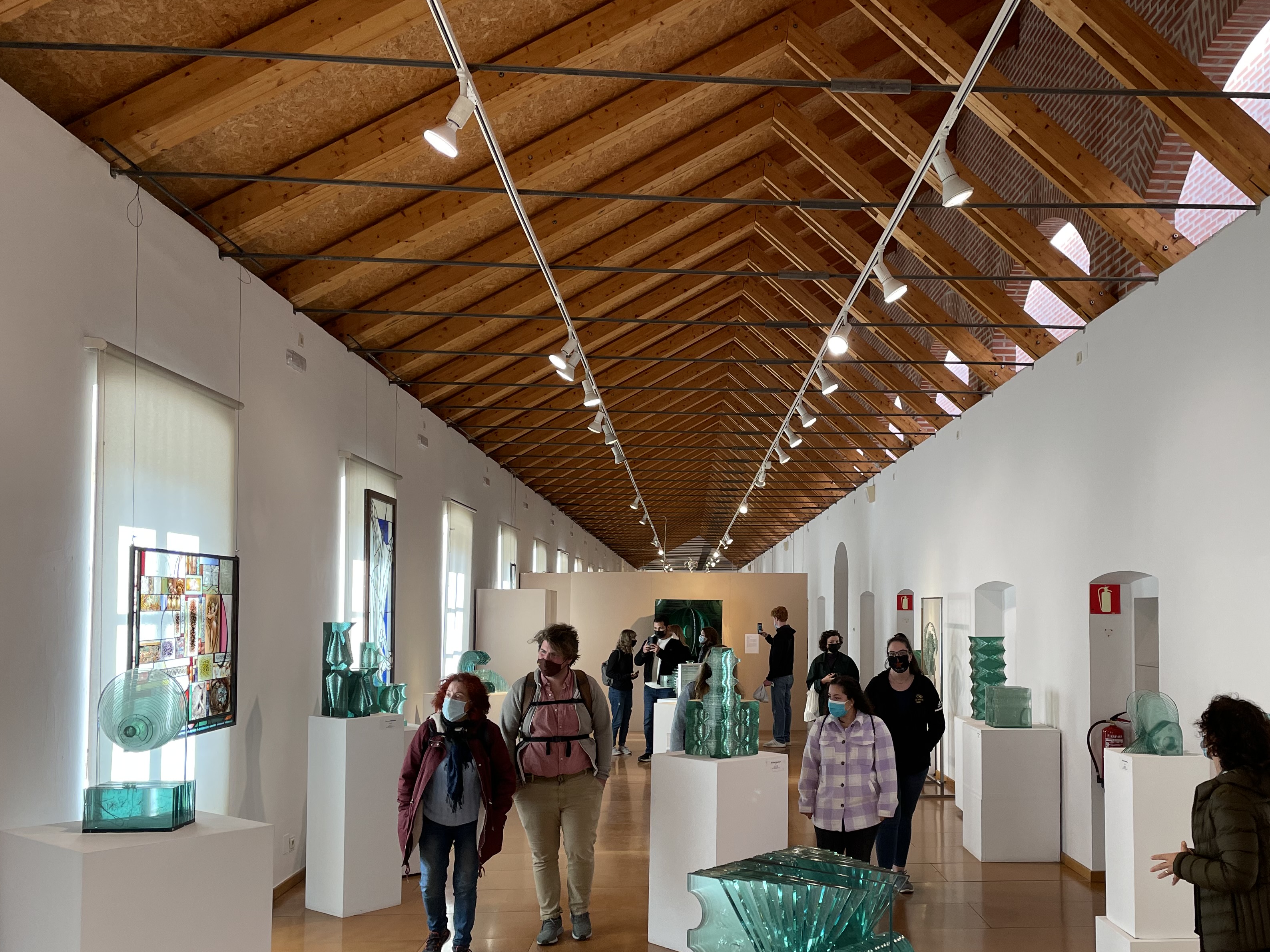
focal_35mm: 33
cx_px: 790
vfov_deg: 42.6
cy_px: 593
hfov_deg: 54.7
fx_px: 1211
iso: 80
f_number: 1.6
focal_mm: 4.2
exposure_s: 1/100
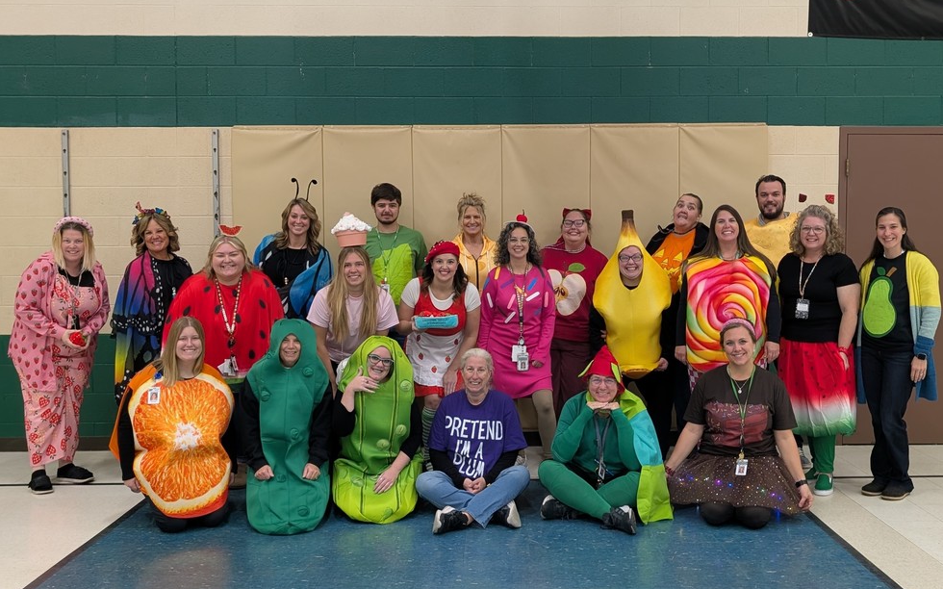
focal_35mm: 26
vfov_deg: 47.5
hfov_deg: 70.4
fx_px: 668
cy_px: 267
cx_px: 480
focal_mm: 6.9
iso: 167
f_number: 1.68
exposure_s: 1/60
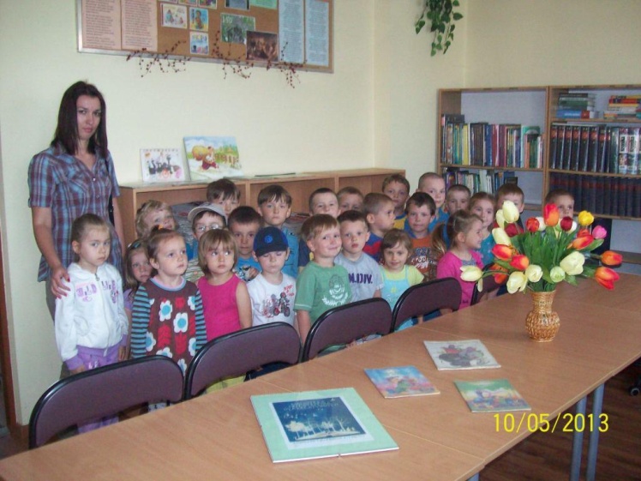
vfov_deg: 39.7
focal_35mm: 36
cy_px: 240
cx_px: 320
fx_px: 667
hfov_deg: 51.4
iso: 200
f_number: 2.7
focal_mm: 6
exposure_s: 1/64
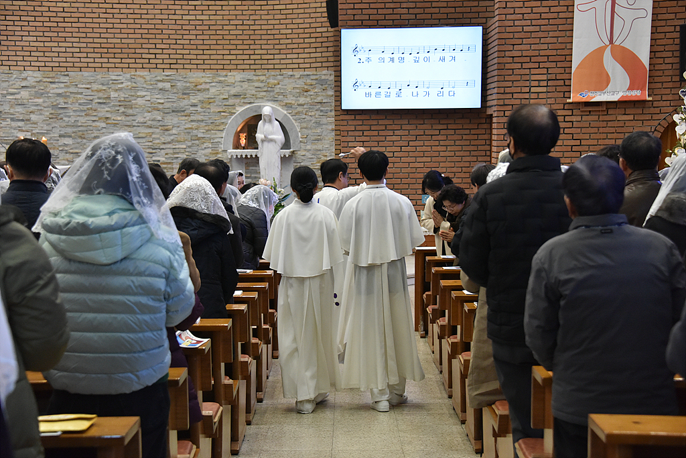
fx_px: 1239
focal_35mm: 65
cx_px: 343
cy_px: 229
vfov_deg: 20.9
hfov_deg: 31.0
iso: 3200
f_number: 5
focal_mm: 65
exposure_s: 1/125
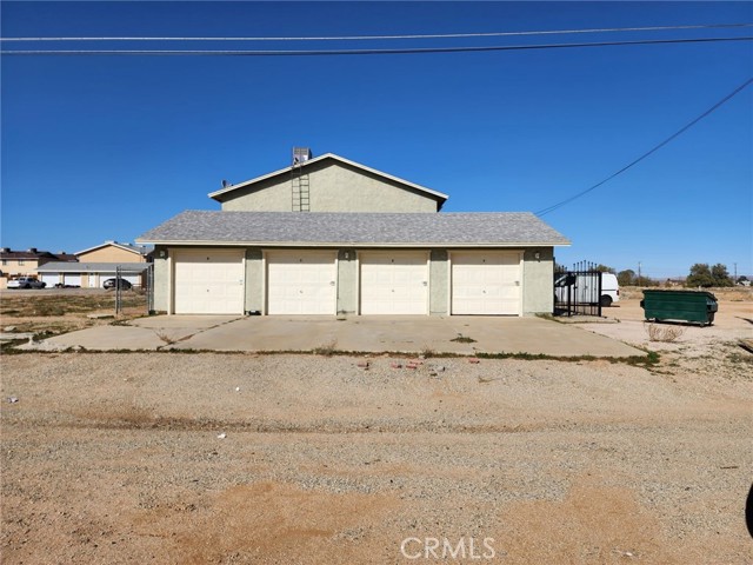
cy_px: 282
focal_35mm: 23
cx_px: 376
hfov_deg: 73.9
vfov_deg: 58.9
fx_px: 500
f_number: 1.8
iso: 12
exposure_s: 1/2701
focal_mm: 6.4
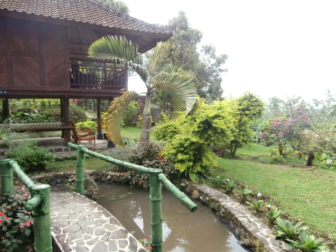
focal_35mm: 24
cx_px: 168
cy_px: 126
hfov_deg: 71.6
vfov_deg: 56.8
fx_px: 233
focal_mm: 4.2
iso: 100
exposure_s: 1/200
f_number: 3
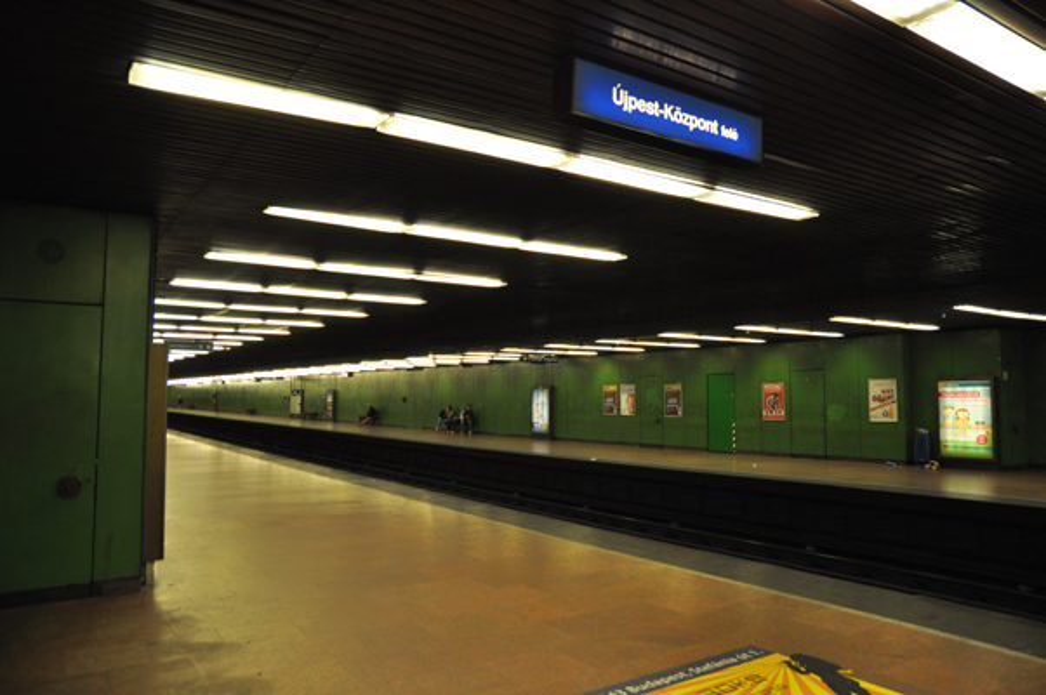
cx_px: 523
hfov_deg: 70.5
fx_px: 740
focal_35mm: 26
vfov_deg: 50.3
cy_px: 348
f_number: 4
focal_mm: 17
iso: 800
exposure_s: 1/60
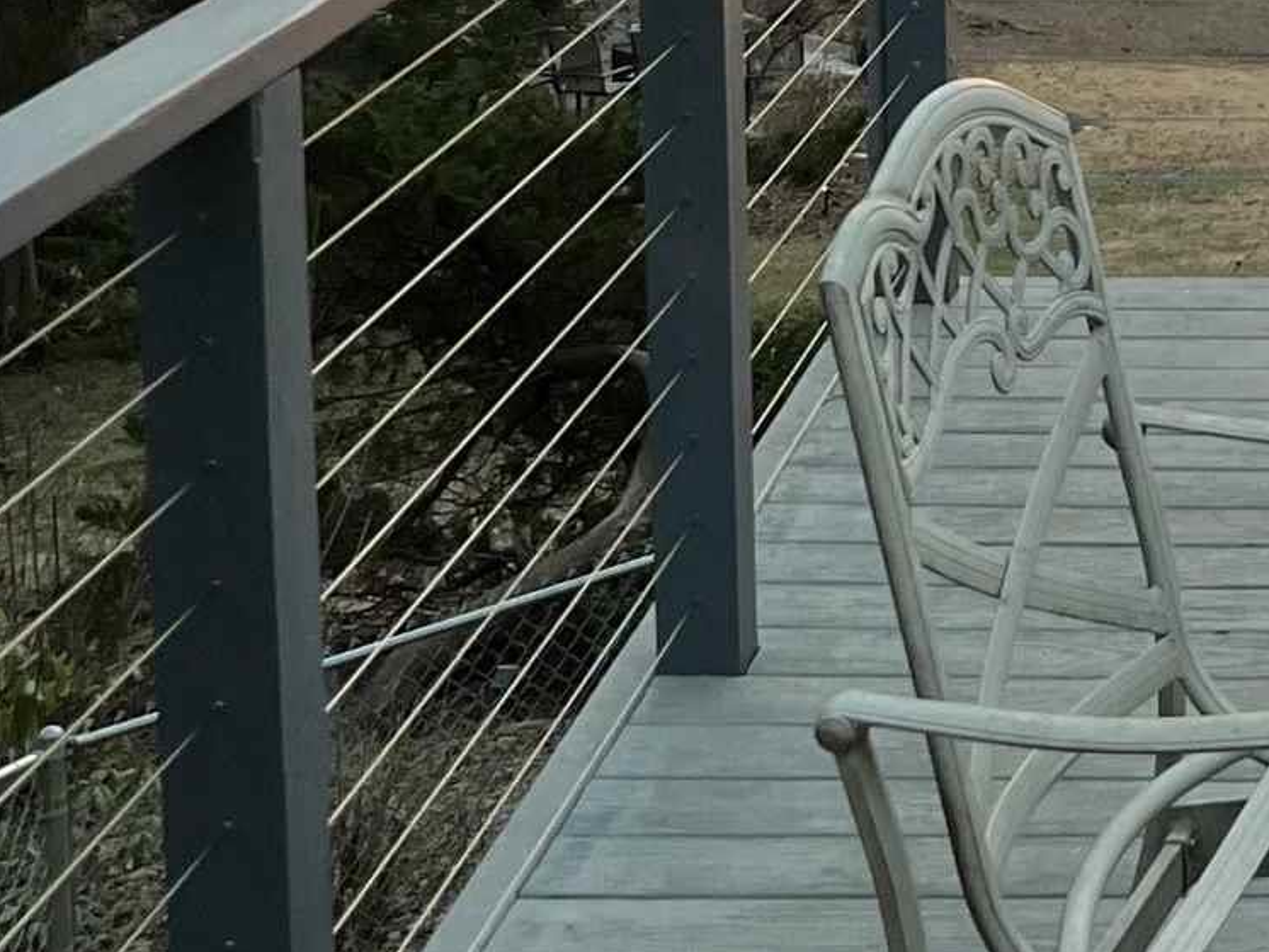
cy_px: -333
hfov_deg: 17.0
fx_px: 3924
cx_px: 1761
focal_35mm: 107
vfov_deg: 13.3
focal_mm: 5.7
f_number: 1.5
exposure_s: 1/121
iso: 100
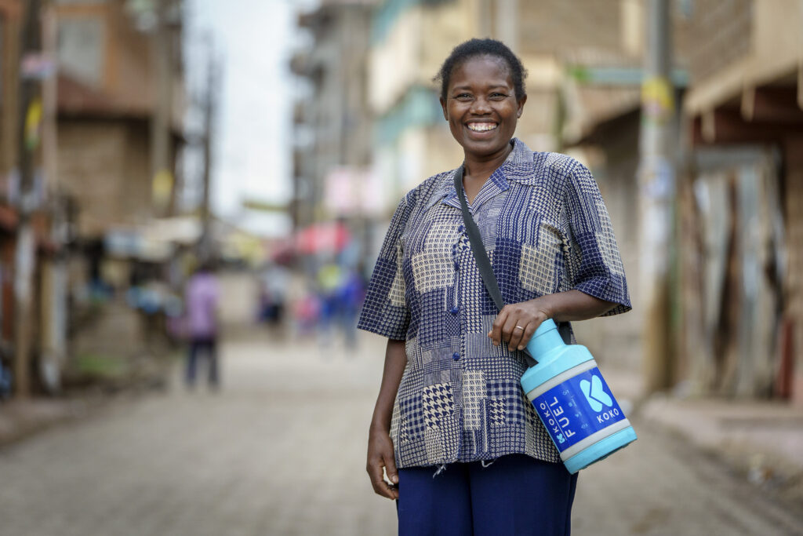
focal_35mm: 152
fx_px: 3391
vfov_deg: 9.0
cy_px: 268
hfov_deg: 13.5
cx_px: 402
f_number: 3.2
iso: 500
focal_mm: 152
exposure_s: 1/1250
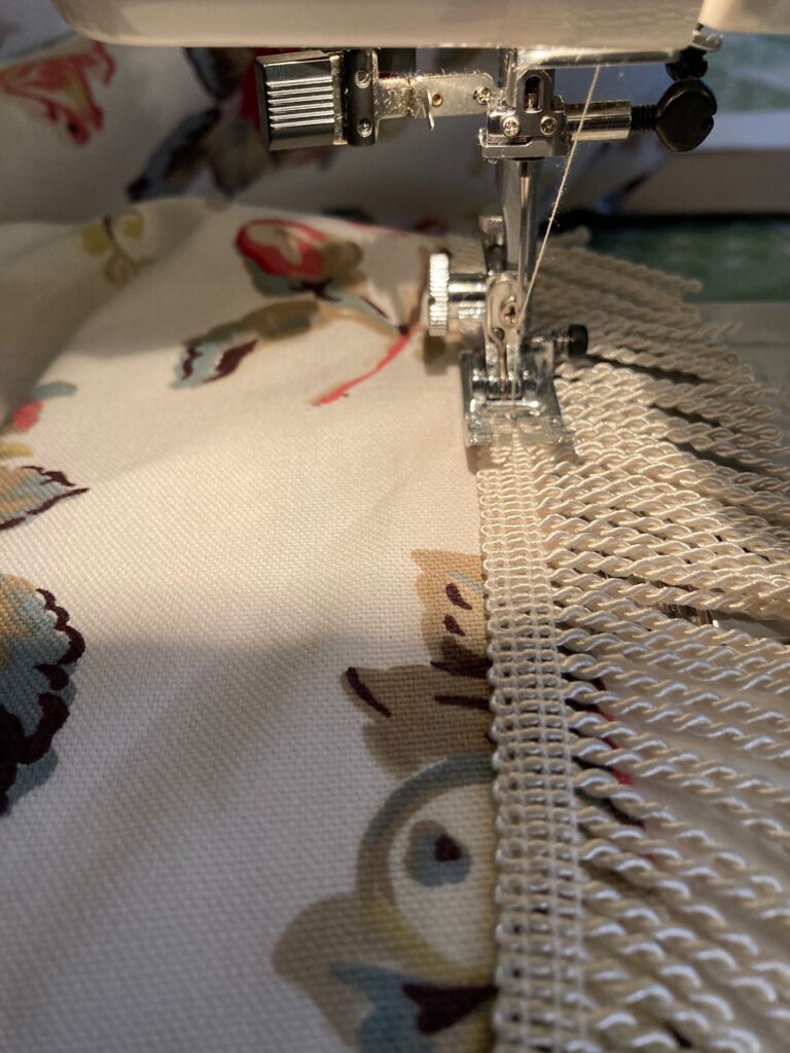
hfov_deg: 49.7
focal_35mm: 28
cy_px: 526
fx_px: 852
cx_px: 395
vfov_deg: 63.4
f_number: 1.8
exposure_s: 1/50
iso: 125
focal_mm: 3.99
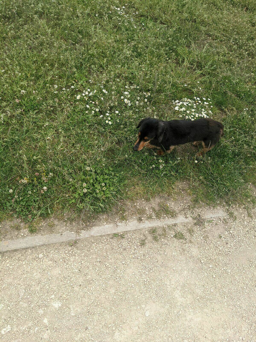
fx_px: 266
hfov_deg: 51.4
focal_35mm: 27
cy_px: 171
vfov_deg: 65.3
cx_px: 128
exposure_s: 1/1466
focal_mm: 4.38
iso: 71
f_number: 1.73
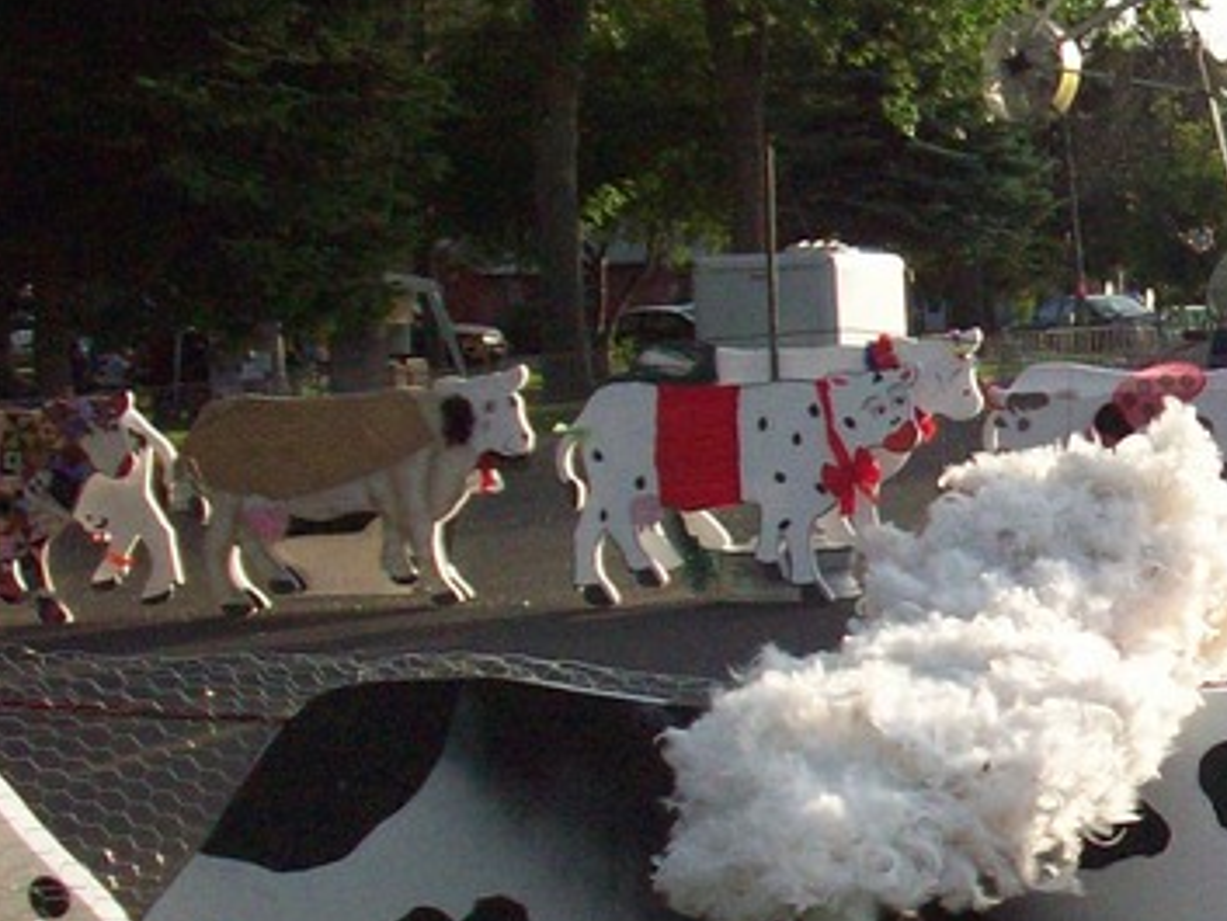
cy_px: 660
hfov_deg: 19.0
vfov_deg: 15.4
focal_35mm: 96
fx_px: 3404
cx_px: 1566
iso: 200
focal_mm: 6.2
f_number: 2.8
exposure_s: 1/1328
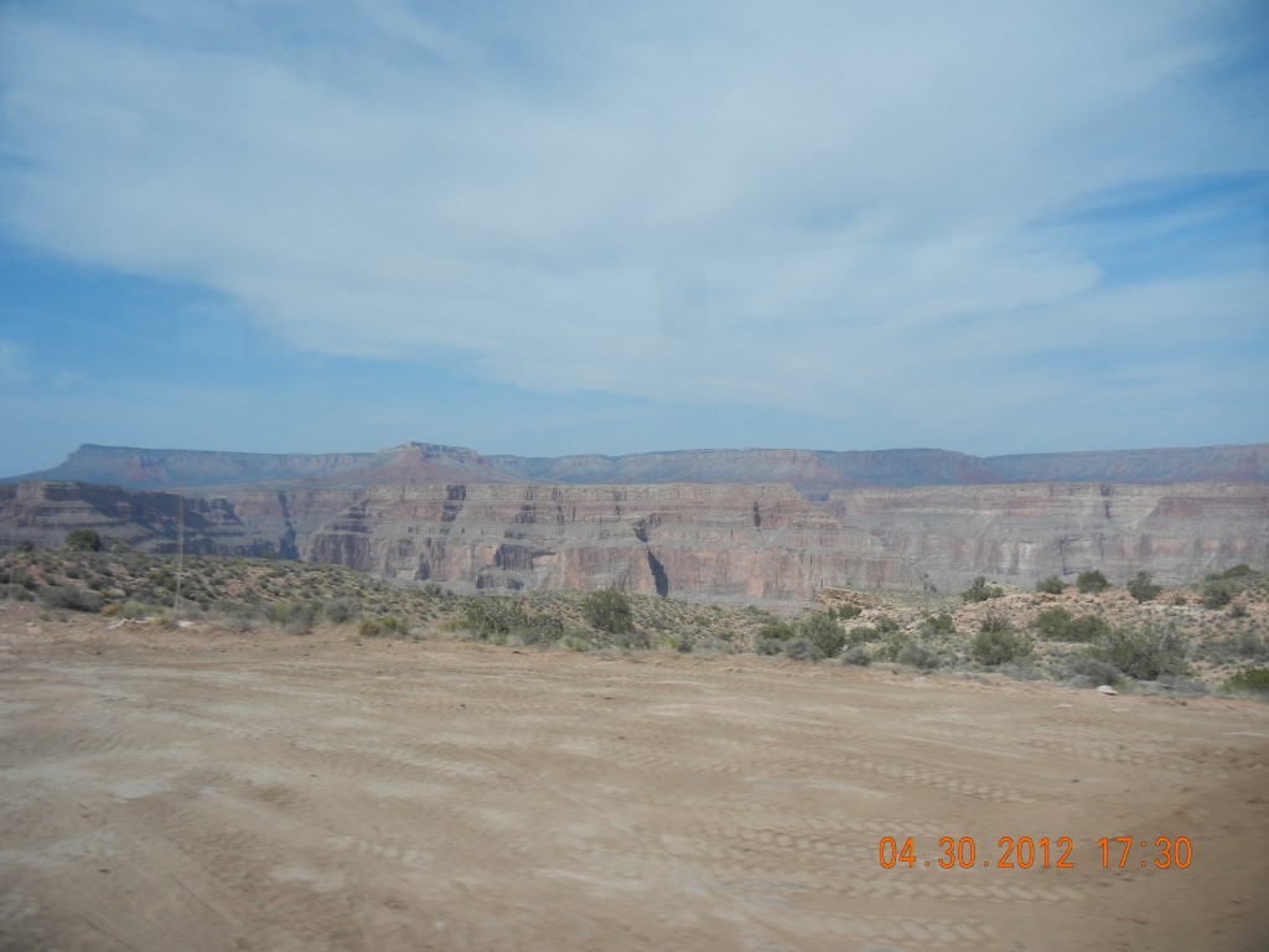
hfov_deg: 60.0
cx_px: 634
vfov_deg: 46.8
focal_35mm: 30
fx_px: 1100
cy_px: 476
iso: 160
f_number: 7
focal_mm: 5.4
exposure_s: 1/333
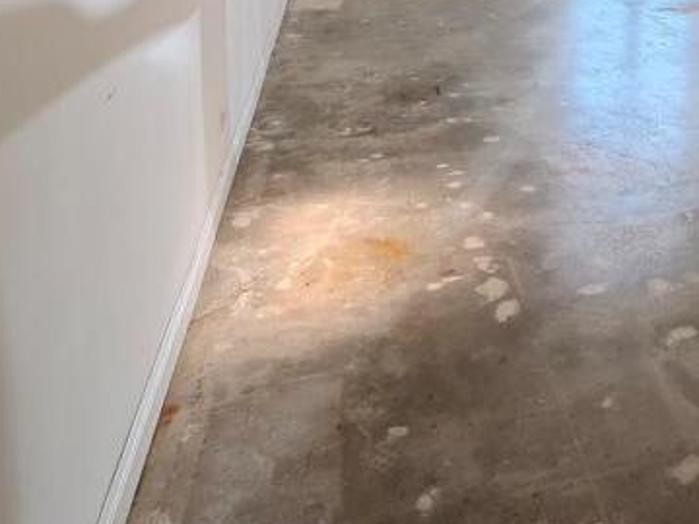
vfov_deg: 30.1
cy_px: -120
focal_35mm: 40
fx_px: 808
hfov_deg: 41.7
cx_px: 670
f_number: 2
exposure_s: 1/120
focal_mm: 2.3
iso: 125
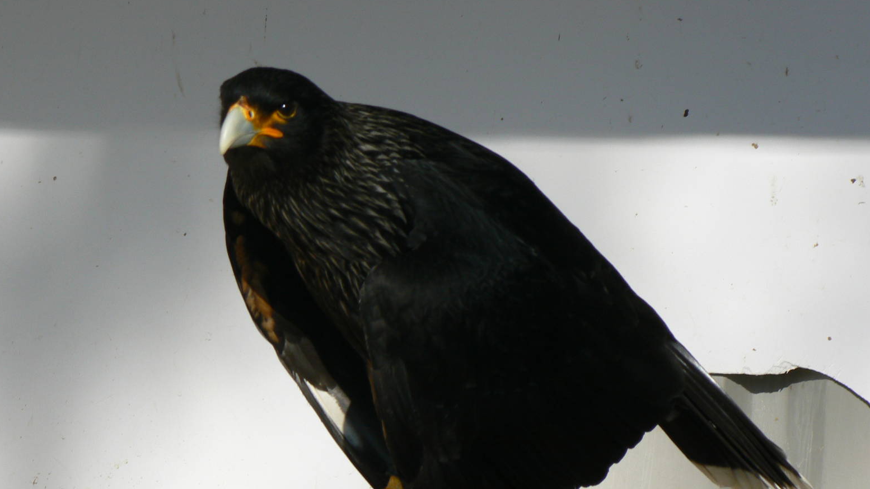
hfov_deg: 9.4
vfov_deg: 5.3
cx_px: 424
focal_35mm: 230
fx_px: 5306
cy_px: 332
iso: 80
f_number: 5.6
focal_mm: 34.2
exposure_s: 1/320
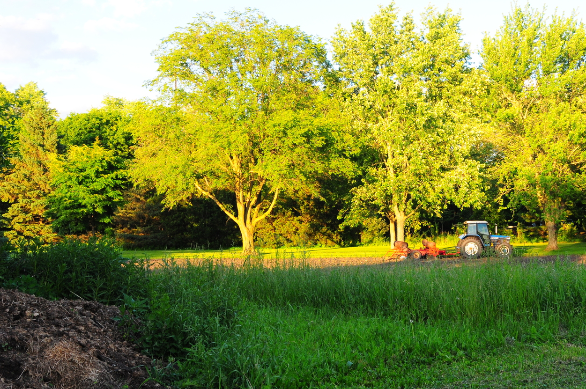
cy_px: 223
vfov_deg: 25.6
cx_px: 373
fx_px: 856
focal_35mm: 53
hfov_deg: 37.5
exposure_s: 1/125
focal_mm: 27
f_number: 9
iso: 640
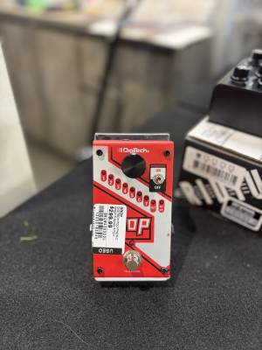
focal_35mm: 26
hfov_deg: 53.1
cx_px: 131
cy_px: 175
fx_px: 262
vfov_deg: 67.3
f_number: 1.6
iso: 125
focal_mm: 5.96
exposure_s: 1/60
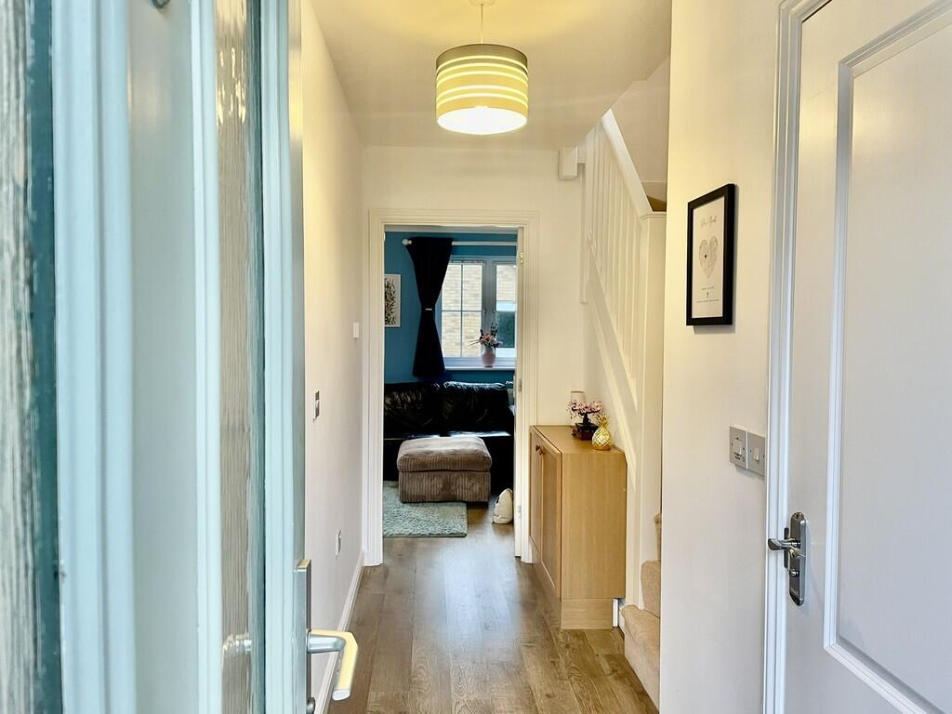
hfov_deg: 67.3
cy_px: 357
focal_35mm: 26
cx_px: 476
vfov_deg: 53.1
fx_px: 715
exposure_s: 1/50
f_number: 1.6
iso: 64
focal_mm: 4.2
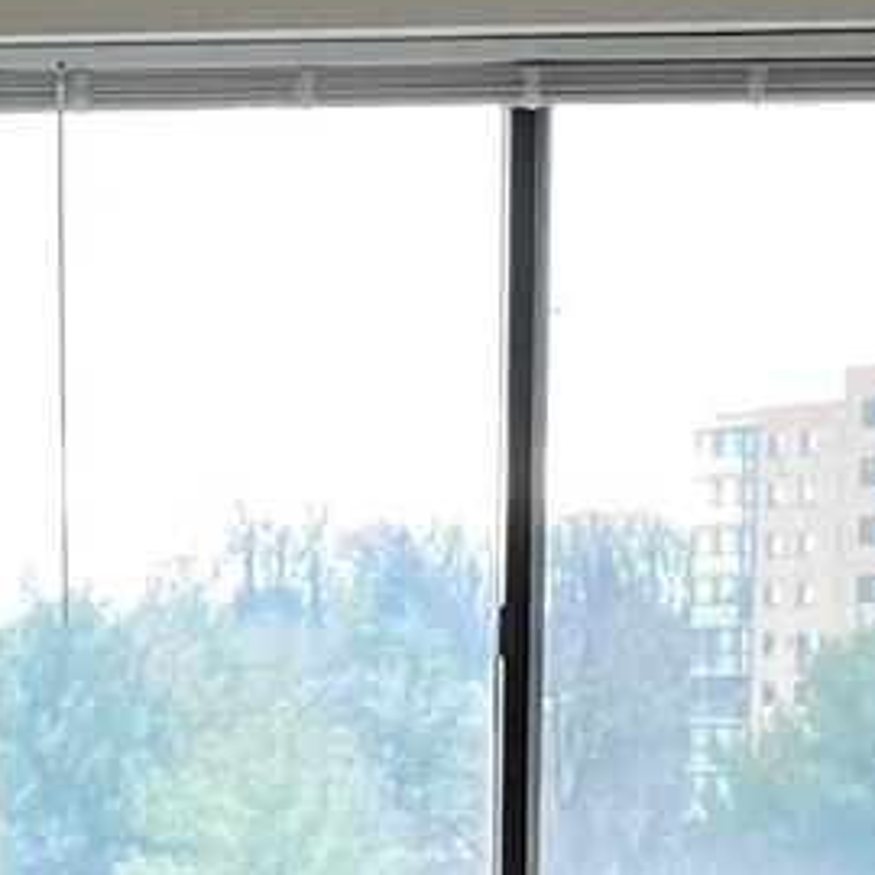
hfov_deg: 10.0
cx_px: 42
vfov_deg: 9.5
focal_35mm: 174
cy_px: 1614
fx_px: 4976
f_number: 1.5
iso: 100
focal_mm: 5.7
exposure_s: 1/120
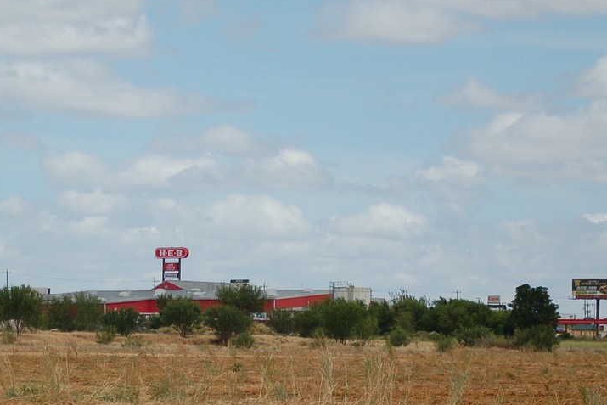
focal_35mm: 187
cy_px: 283
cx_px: 169
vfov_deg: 7.3
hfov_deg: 11.0
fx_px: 3156
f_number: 4
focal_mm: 55
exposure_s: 1/2000
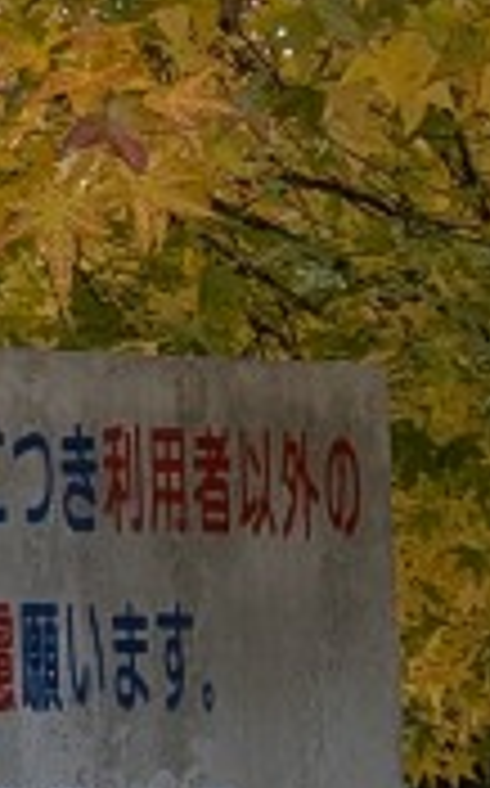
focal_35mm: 149
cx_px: -1011
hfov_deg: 7.6
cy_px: 455
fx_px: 3191
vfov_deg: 14.0
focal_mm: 4.53
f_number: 1.7
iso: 24
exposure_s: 1/7812
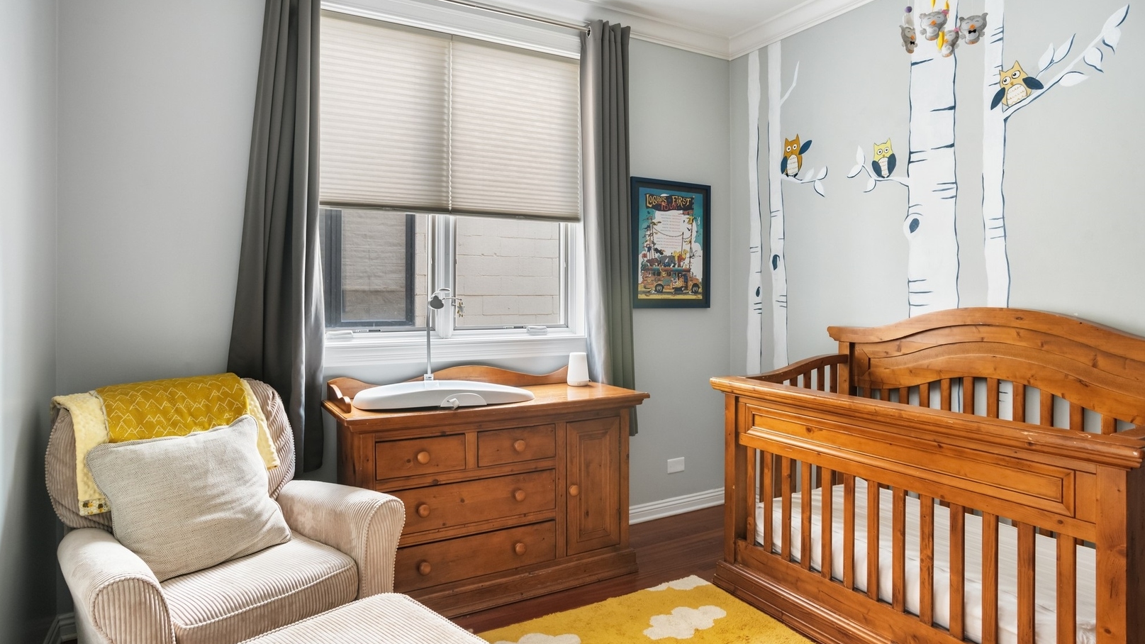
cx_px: 572
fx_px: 638
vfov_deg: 53.6
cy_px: 306
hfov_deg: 83.8
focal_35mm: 21
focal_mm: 20
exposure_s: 3
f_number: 8
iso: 500
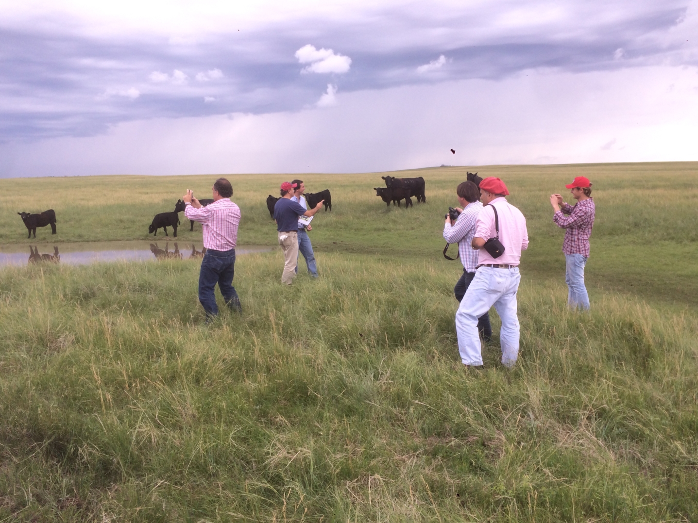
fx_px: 625
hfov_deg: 58.3
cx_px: 359
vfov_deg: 45.4
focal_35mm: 31
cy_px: 278
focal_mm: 4.15
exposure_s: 1/477
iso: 32
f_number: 2.2
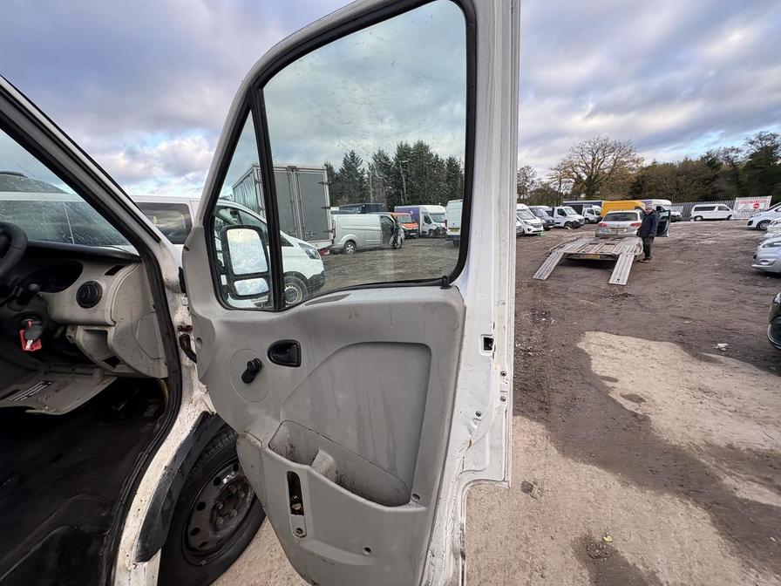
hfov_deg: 102.1
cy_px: 293
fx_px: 316
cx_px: 390
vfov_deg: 85.7
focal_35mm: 14
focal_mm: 2.22
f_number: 2.2
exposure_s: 1/165
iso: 40
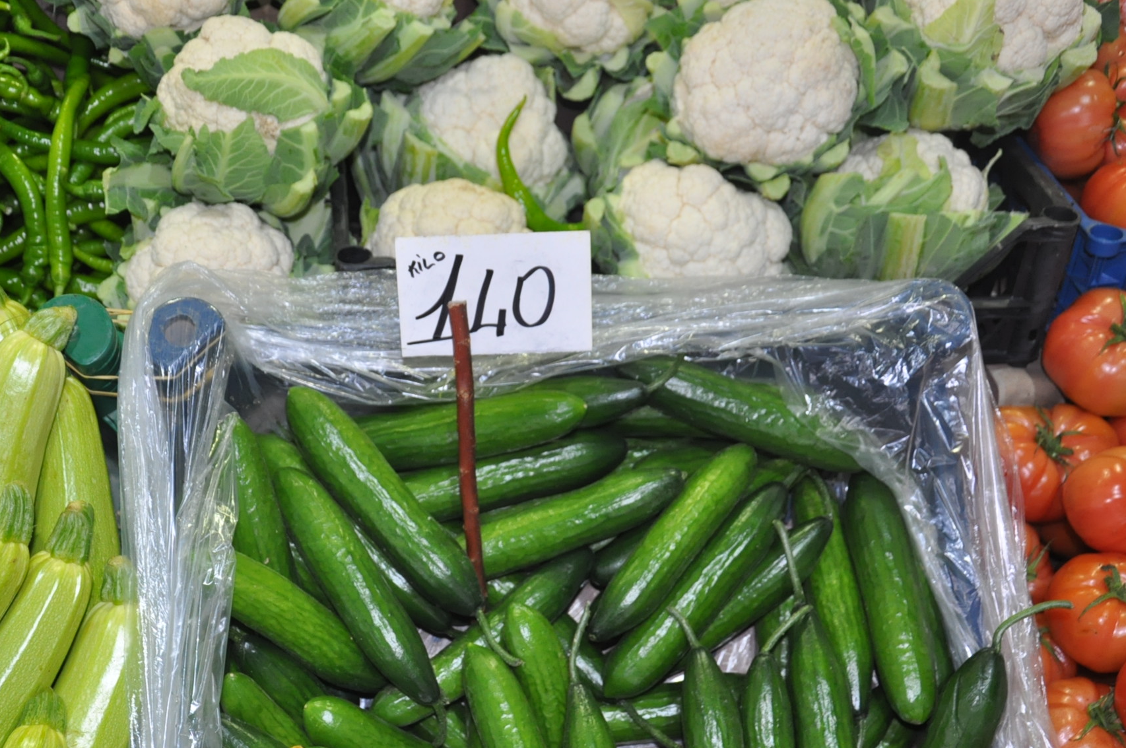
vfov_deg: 27.4
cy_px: 469
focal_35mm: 49
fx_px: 1531
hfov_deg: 40.2
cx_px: 442
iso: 800
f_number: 4
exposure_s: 1/60
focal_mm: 26
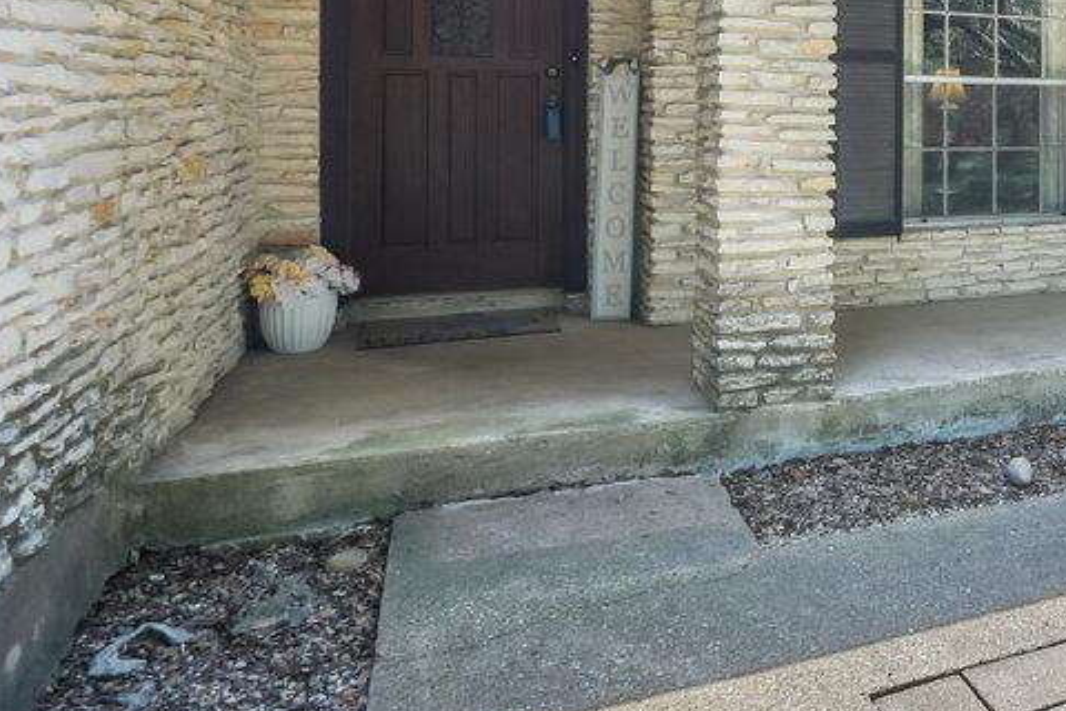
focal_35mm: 32
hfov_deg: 51.4
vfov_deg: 39.5
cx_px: 973
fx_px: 947
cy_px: 144
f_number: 8
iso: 200
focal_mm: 10
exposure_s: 1/50
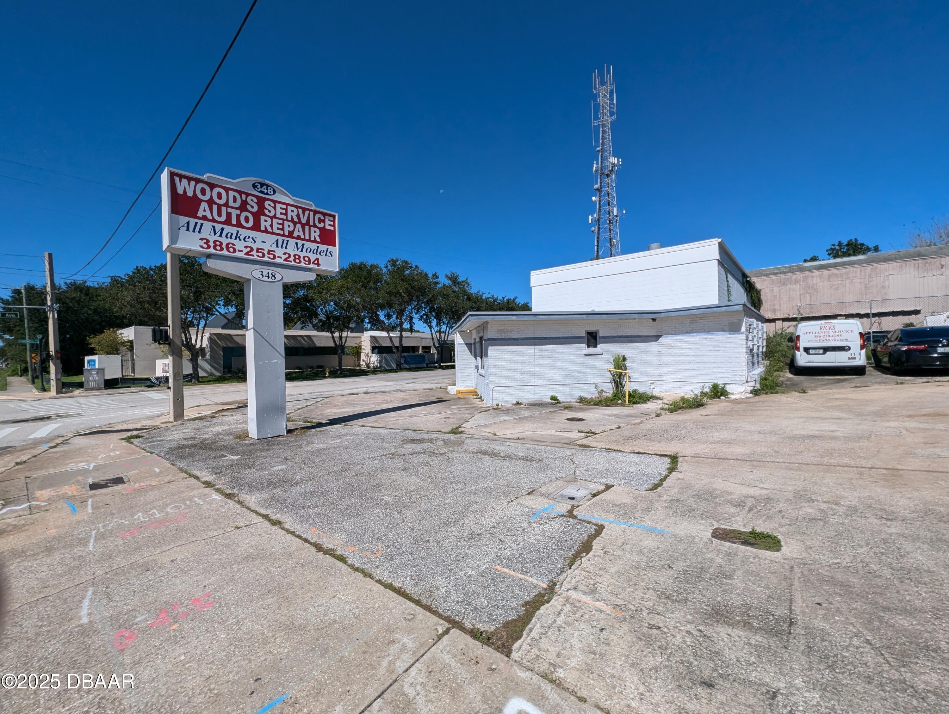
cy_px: 357
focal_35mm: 13
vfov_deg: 90.0
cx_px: 474
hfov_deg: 106.1
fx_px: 357
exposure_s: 1/4000
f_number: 2.2
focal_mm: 1.95
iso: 47
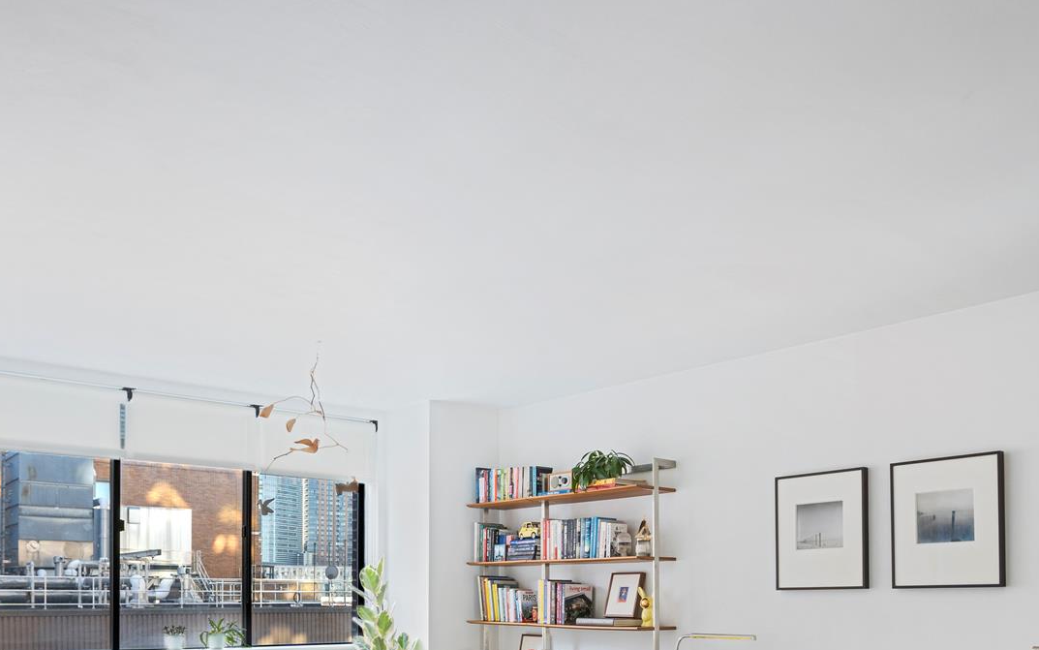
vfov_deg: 37.2
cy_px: 618
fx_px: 878
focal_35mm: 31
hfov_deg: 61.1
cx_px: 565
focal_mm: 17
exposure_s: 1.6
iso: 100
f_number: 8
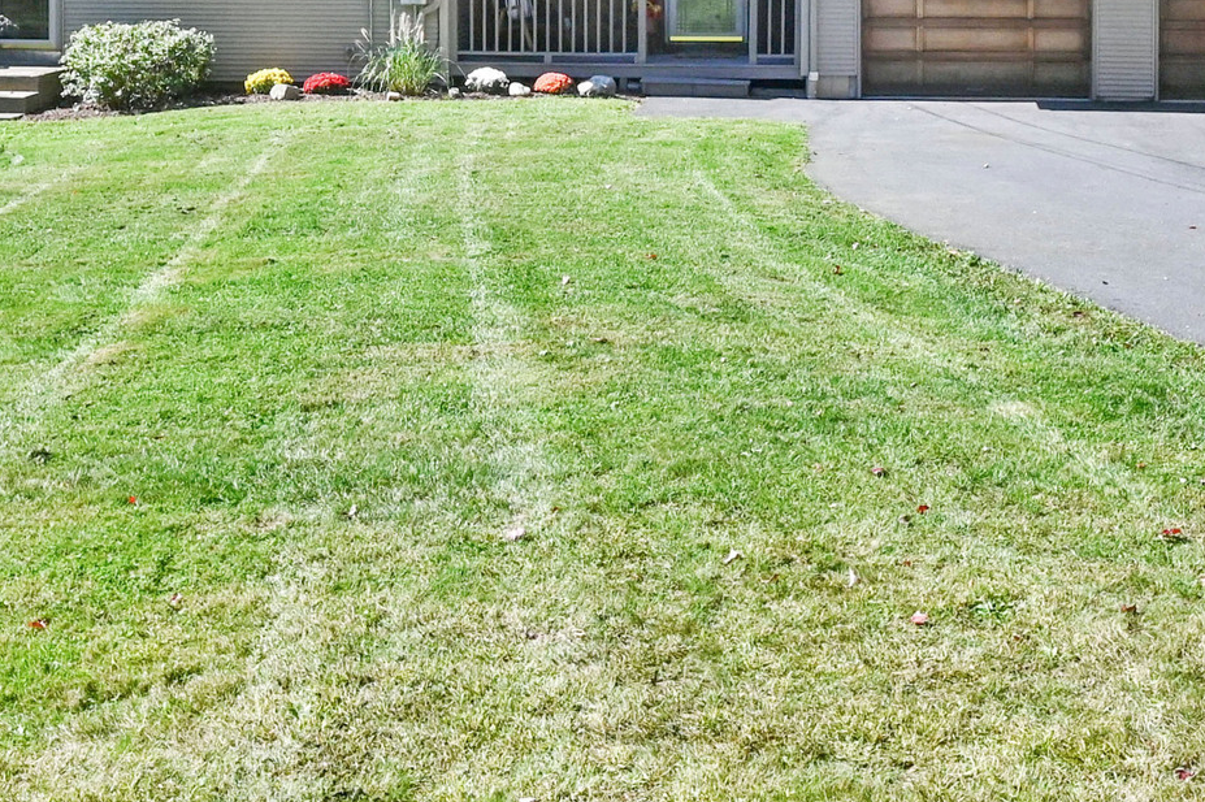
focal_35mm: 53
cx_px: 690
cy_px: -153
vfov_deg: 23.4
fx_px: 1773
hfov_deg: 37.5
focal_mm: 16
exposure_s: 1/1000
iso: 640
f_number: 8
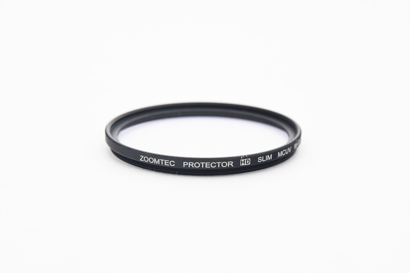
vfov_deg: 11.4
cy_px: 136
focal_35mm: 120
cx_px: 205
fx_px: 1367
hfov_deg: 17.1
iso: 1250
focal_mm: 80
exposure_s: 1/125
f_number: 8
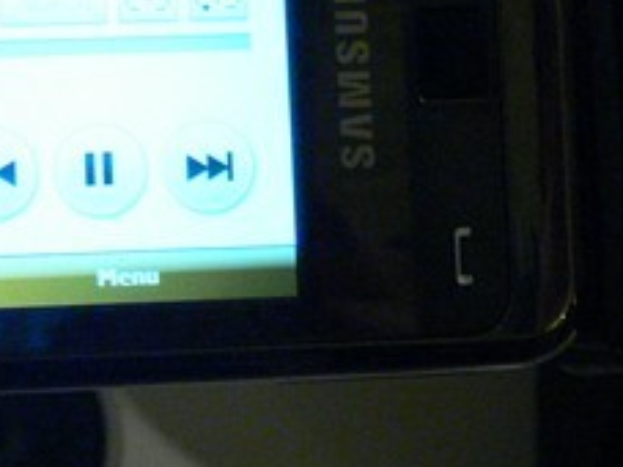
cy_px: 231
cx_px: -16
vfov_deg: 15.4
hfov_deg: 19.8
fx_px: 1727
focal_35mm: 96
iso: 200
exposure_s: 1/15
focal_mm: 6.3
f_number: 2.8
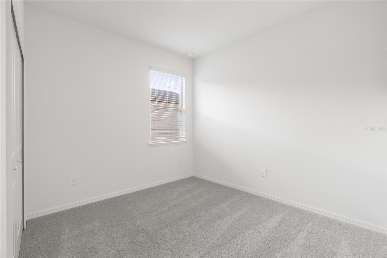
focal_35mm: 16
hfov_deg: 96.7
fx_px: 172
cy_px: 129
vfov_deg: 73.7
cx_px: 194
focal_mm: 16
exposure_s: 1/2
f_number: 9
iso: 320
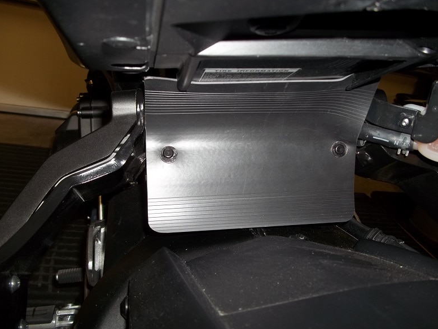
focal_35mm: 33
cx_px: 215
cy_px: 167
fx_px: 418
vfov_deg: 42.9
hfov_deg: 55.3
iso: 64
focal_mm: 5.7
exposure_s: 1/30
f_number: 2.9
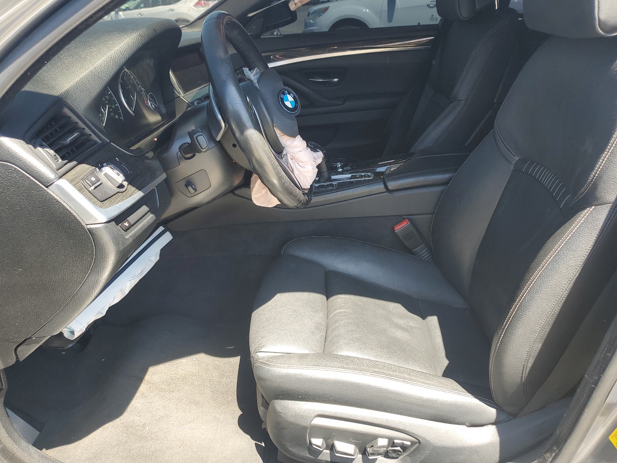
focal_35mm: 26
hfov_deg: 67.3
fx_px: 463
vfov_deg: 53.1
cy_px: 232
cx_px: 308
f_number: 1.5
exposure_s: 1/244
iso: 50
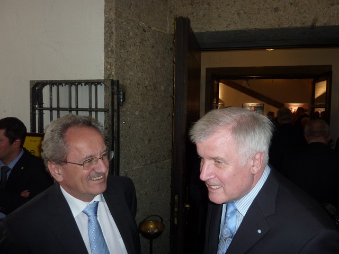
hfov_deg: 69.4
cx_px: 170
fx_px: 245
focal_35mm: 25
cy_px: 127
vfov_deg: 54.9
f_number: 3.3
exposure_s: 1/30
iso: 100
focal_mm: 4.1
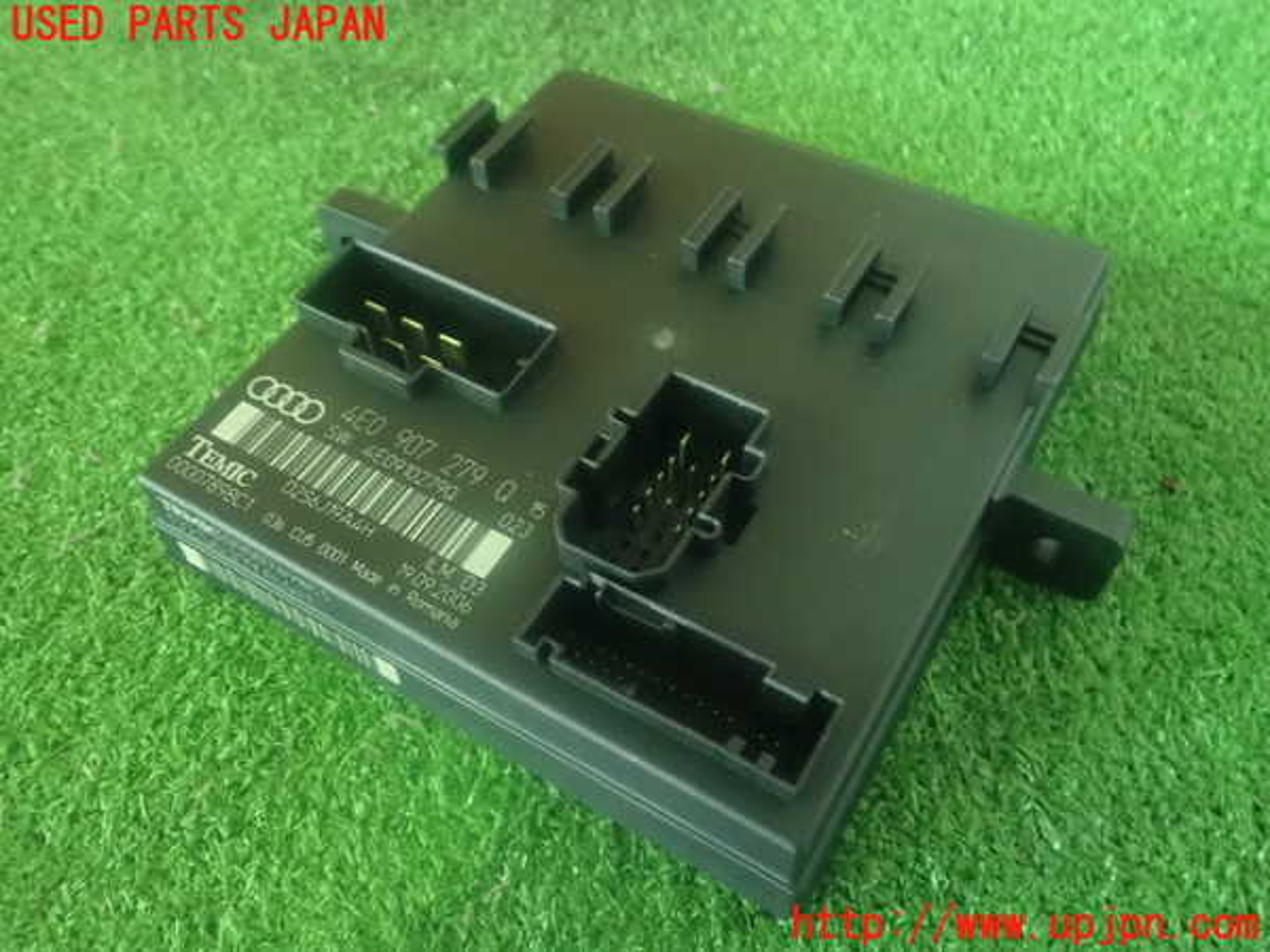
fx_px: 1101
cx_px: 635
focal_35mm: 30
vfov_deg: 46.8
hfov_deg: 60.0
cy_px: 476
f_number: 2.3
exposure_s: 1/13
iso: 1600
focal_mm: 5.5
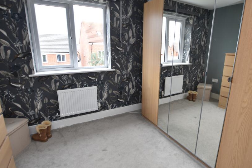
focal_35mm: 19
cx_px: 138
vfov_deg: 64.6
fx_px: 133
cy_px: 81
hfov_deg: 86.6
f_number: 3.5
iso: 100
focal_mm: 10
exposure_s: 1/15
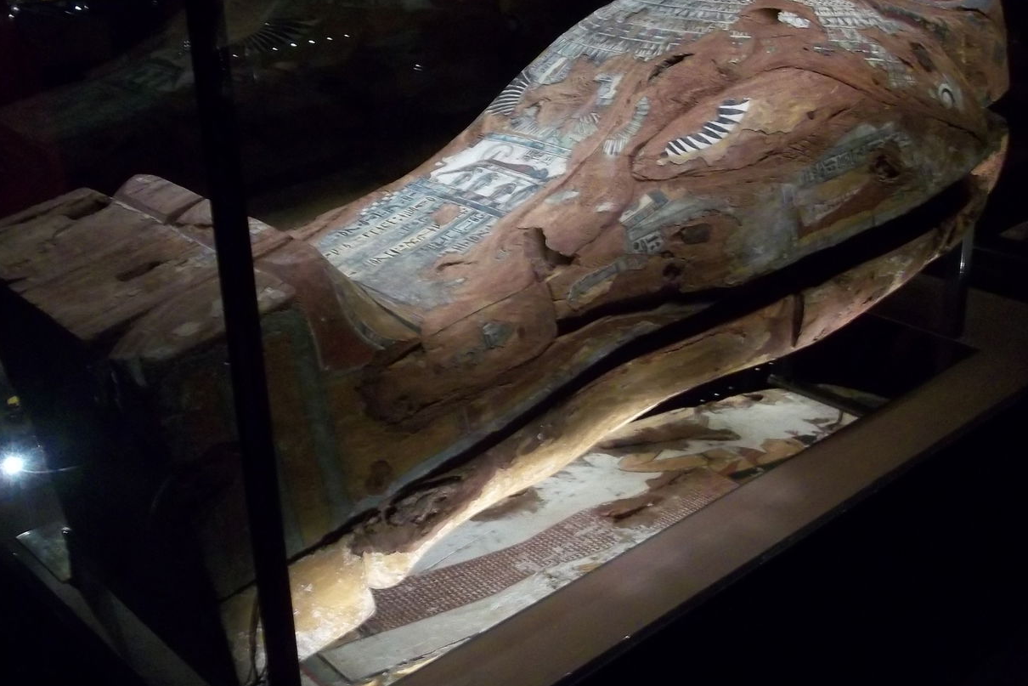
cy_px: 304
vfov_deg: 30.5
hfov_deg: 44.4
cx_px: 579
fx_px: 1257
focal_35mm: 44
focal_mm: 5.7
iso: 320
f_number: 2.9
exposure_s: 1/8
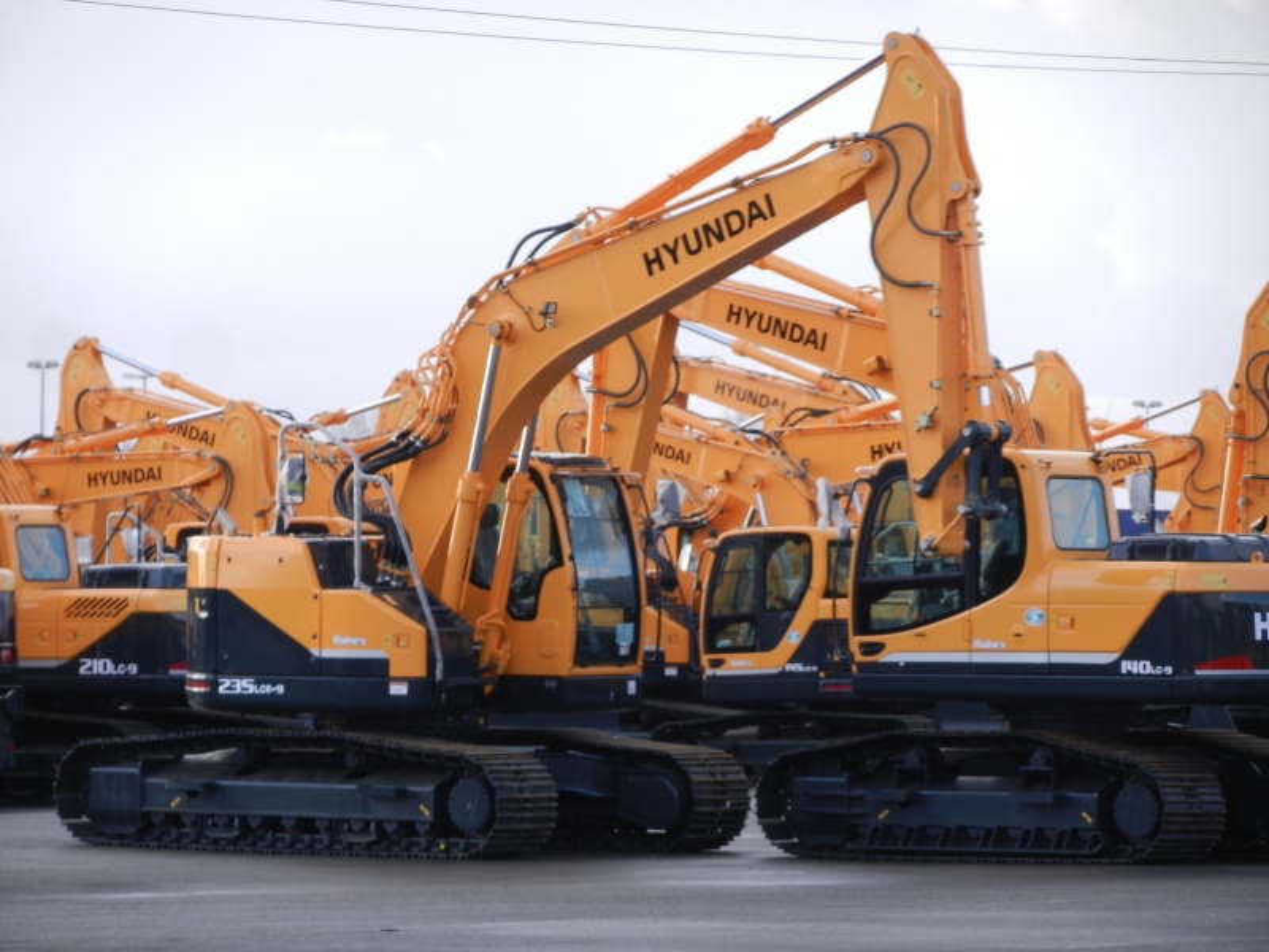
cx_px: 634
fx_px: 9238
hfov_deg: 7.9
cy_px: 476
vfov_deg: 5.9
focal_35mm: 252
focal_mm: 45.3
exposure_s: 1/200
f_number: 5.3
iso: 160
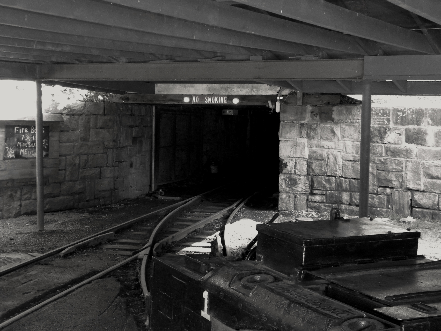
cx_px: 220
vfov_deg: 30.9
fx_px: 599
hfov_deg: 40.4
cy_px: 166
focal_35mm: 47
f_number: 3.9
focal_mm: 8.6
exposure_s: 1/30
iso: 400
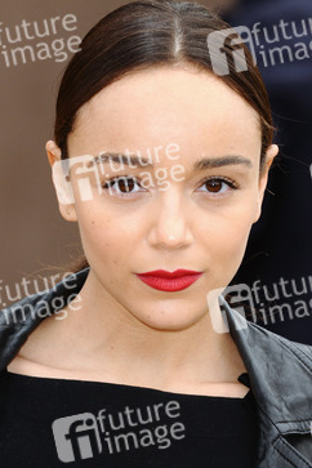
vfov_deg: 6.2
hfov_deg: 4.2
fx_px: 4303
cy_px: 239
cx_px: 157
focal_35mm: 331
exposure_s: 1/250
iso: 320
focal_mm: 200
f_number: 6.3
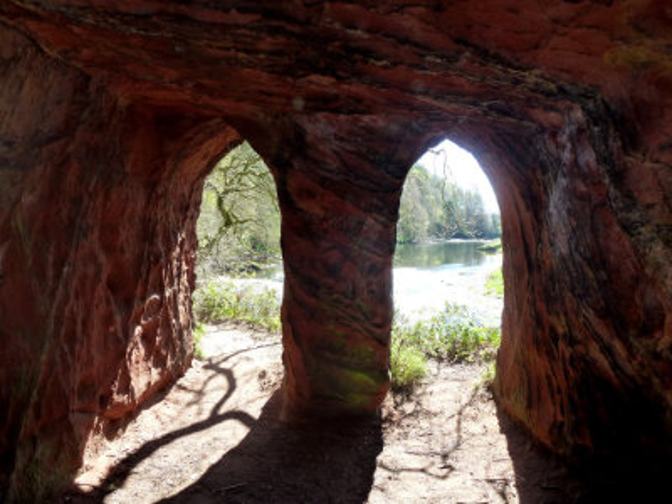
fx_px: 466
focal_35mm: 24
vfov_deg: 56.8
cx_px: 336
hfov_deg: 71.6
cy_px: 252
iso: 160
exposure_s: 1/160
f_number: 3.3
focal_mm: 4.3
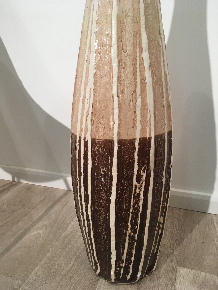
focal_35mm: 29
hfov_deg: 48.2
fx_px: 244
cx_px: 109
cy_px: 145
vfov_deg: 61.7
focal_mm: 4.15
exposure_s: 1/33
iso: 40
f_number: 2.2
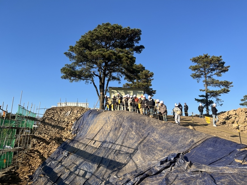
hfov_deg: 67.3
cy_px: 92
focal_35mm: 26
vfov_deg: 53.1
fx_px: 186
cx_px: 124
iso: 50
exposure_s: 1/2101
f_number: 1.6
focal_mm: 5.1
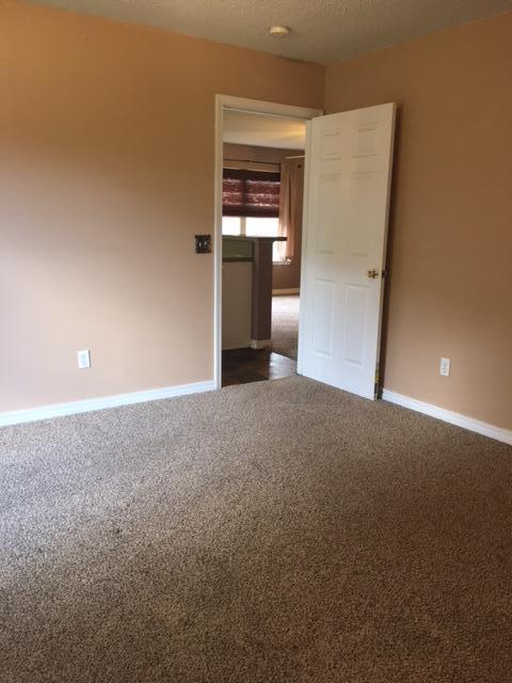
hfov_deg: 48.2
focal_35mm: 29
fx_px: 572
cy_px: 342
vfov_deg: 61.7
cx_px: 256
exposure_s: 1/30
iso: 64
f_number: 2.2
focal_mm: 4.15
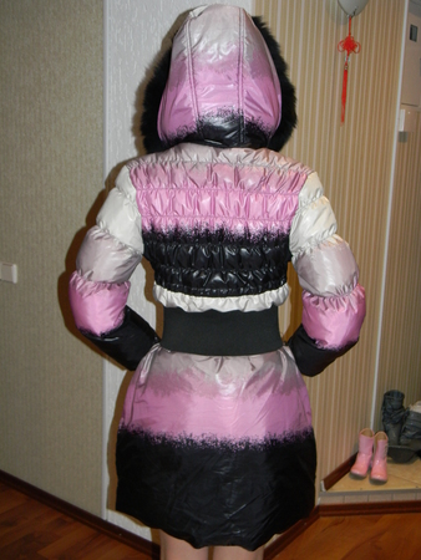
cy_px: 280
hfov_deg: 35.2
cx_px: 210
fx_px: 664
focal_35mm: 41
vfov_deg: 45.8
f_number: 3.8
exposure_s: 1/30
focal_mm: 7.3
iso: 200
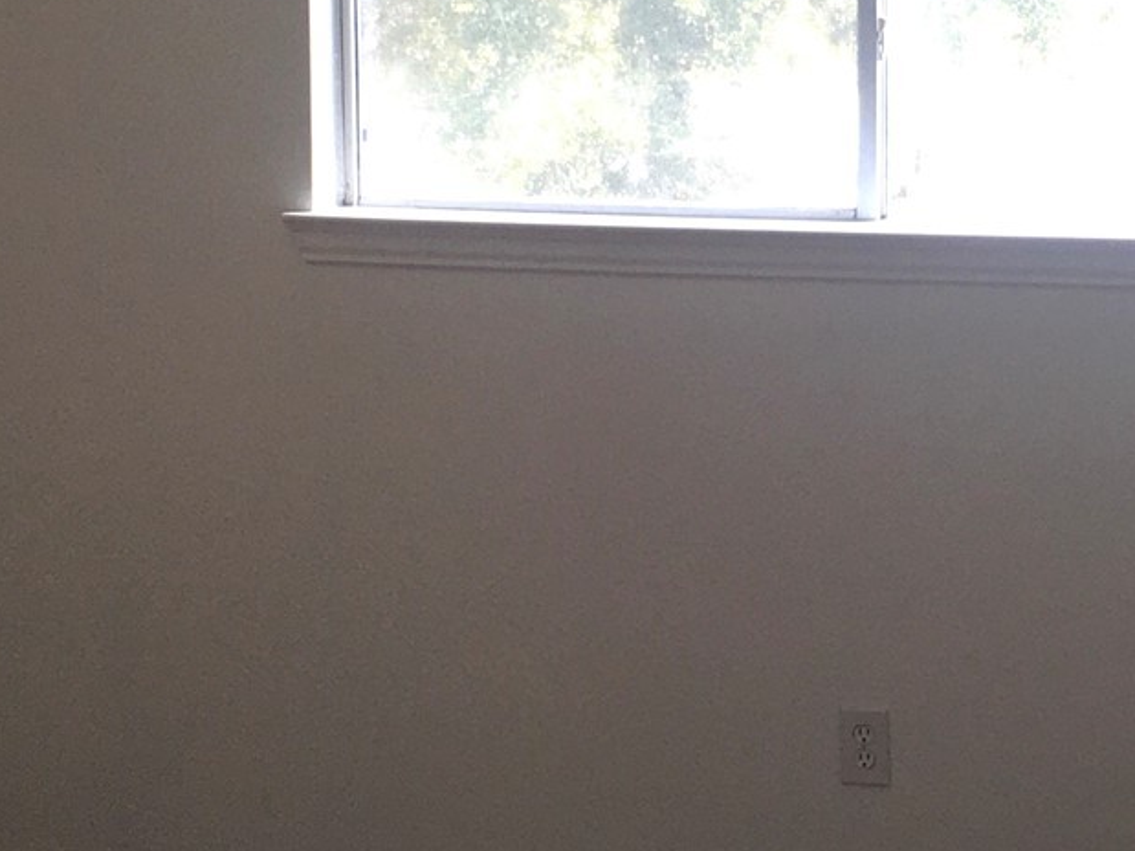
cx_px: 842
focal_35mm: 96
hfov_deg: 20.3
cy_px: 237
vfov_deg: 15.3
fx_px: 3147
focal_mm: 4.15
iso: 32
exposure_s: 1/60
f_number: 2.2
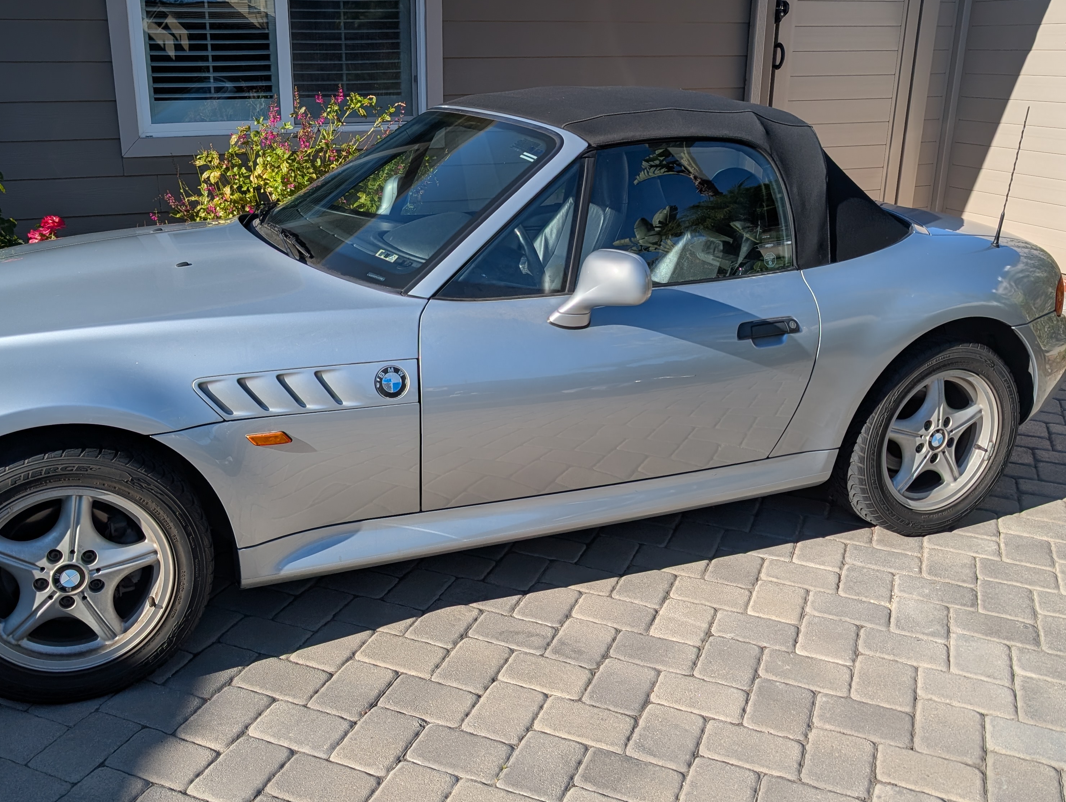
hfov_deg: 55.1
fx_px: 1018
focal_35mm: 33
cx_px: 469
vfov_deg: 43.0
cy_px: 400
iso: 23
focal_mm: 6.9
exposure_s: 1/11364
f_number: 1.68
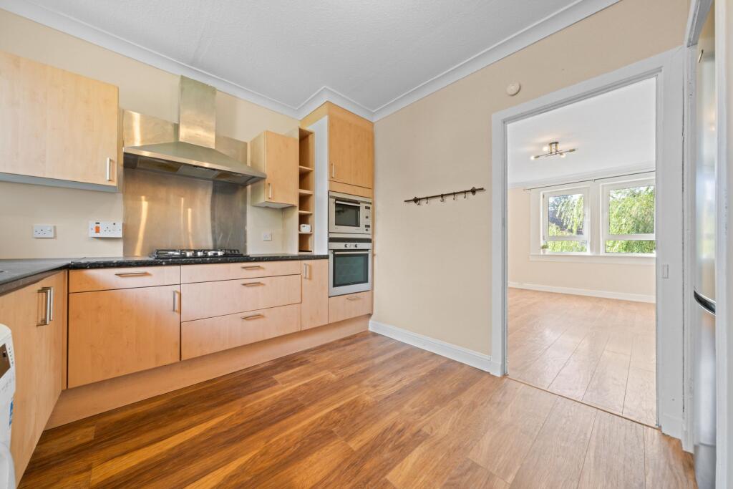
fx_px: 244
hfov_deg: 112.6
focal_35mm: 12
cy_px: 244
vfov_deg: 90.0
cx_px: 366
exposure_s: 2.5
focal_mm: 12
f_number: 20
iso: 640
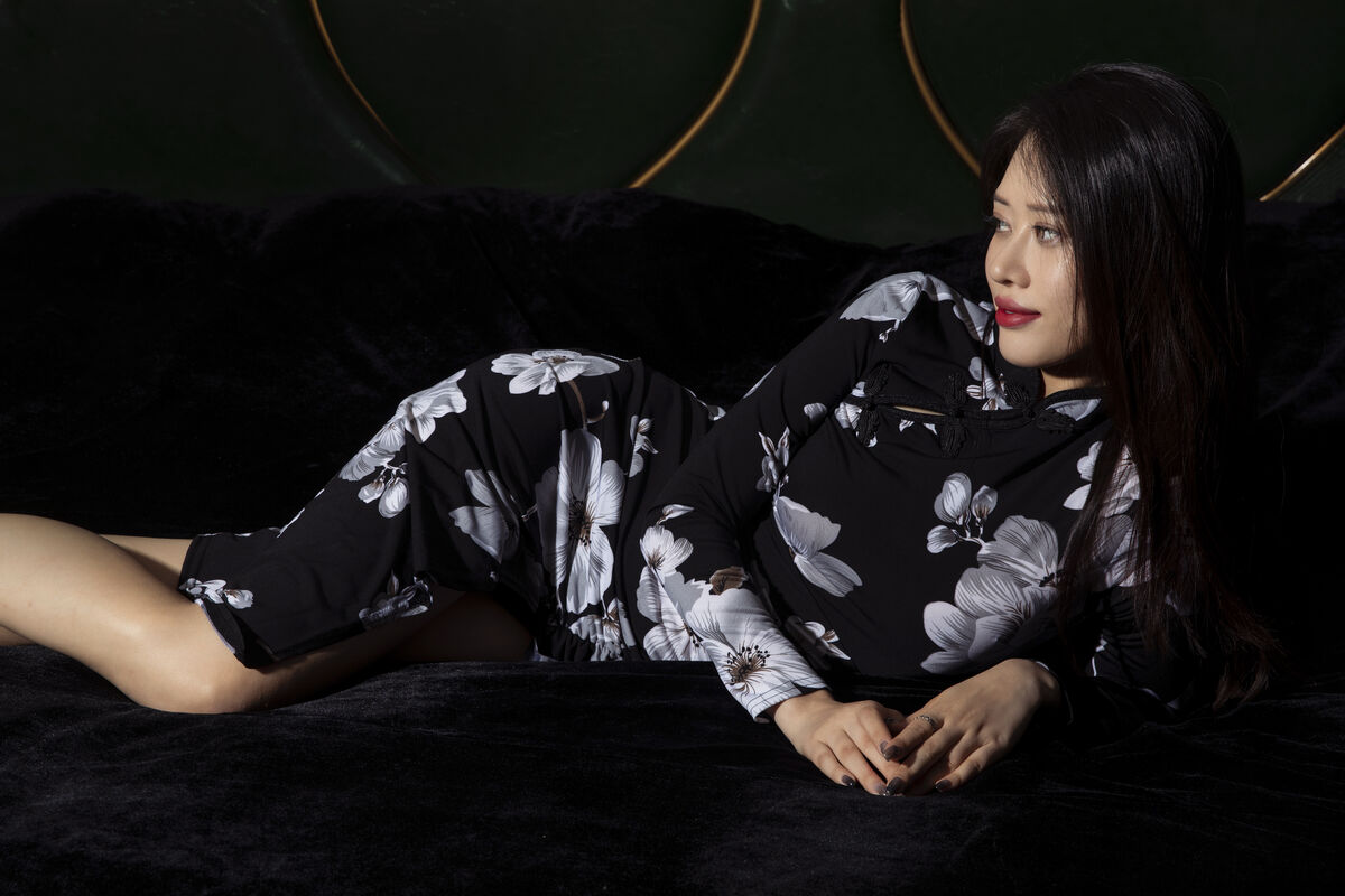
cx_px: 672
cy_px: 448
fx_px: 2391
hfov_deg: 31.4
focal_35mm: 64
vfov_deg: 21.2
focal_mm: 65
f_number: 10
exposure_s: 1/160
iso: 160
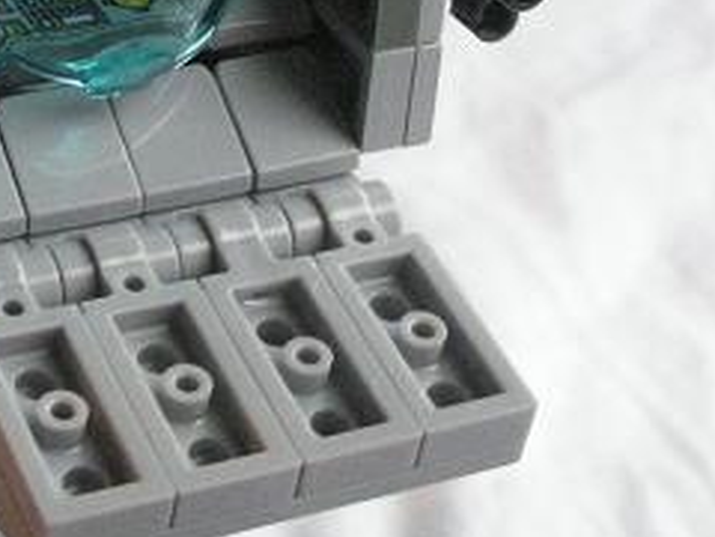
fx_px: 2313
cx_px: 6
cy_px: -113
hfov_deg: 17.2
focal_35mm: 112
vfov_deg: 12.9
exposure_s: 1/131
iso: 366
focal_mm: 5.8
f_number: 2.8
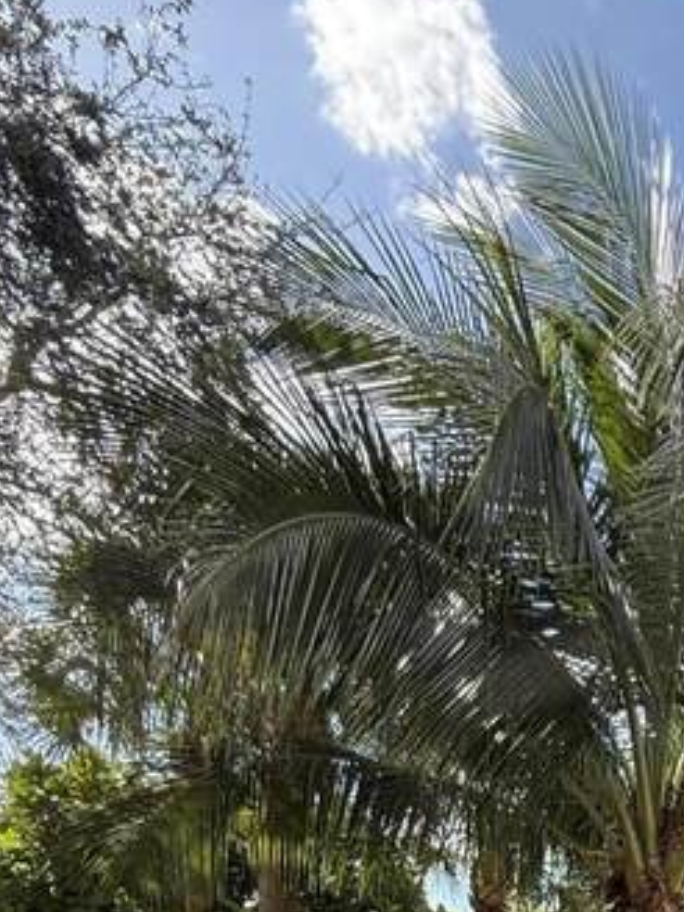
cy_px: 1162
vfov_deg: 34.1
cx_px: 881
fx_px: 1080
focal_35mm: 41
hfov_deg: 28.9
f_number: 2.2
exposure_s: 1/540
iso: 64
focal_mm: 2.22
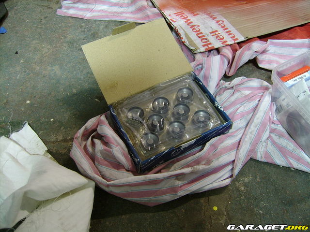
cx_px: 155
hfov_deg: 52.6
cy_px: 116
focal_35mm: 35
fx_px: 313
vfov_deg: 40.7
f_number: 2.8
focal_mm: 5.95
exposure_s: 1
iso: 100
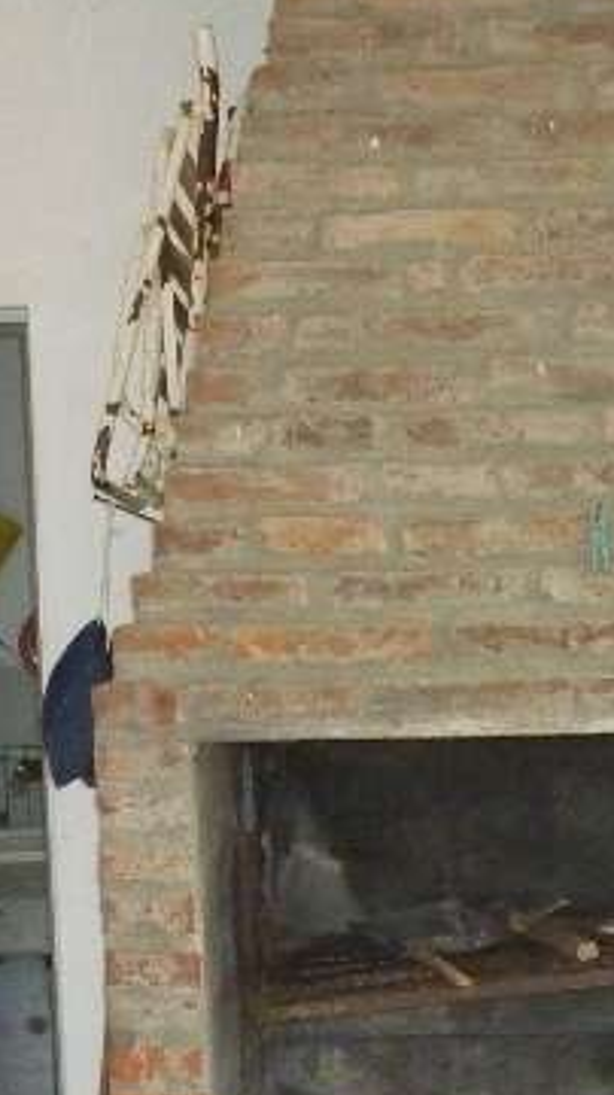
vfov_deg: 23.4
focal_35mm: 90
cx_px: 389
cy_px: 844
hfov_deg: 13.4
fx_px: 2610
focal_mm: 5.5
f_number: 2.8
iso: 800
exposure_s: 1/400
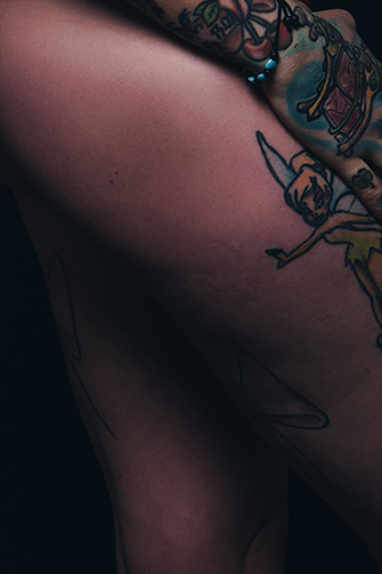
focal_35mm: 263
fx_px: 4182
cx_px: 18
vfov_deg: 7.7
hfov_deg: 5.2
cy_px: -308
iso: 100
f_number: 14
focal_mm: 55
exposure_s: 1/200
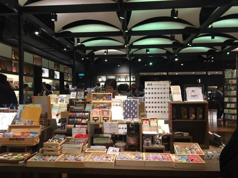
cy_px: 89
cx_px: 119
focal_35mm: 29
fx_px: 199
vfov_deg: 48.2
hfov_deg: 61.7
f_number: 2.2
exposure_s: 1/33
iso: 64
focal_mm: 4.15
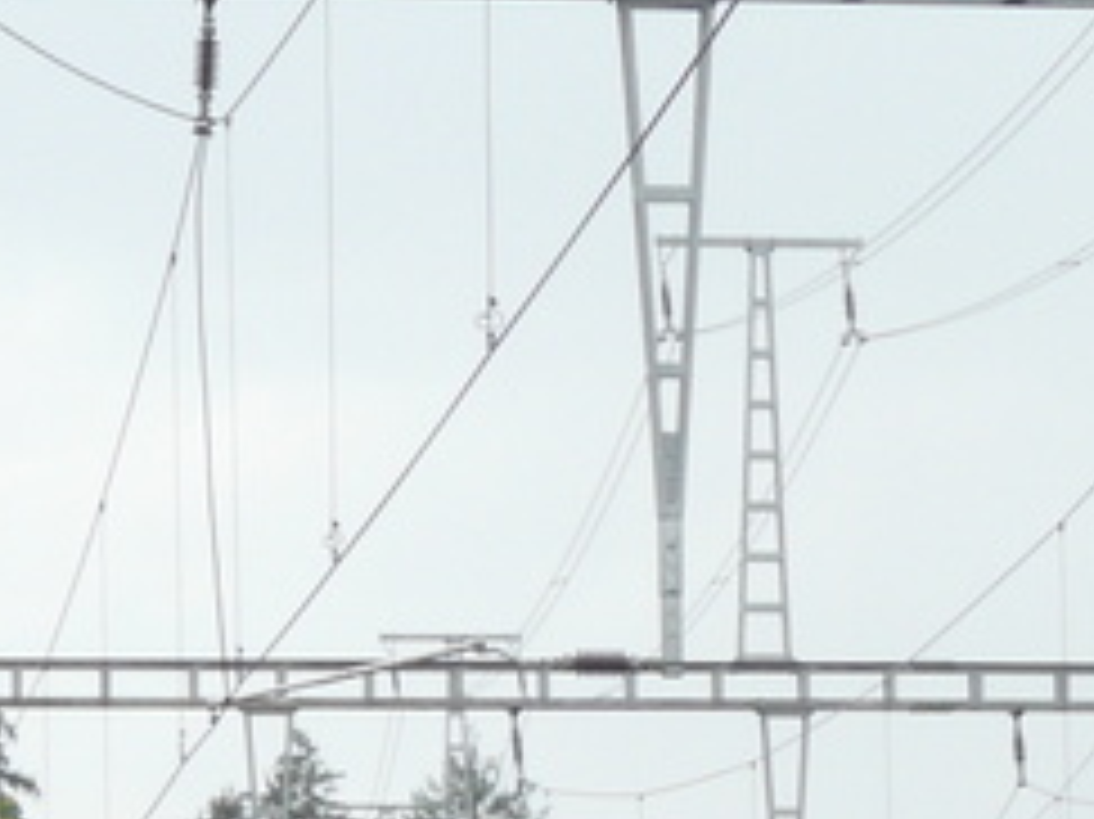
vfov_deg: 3.6
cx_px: 2017
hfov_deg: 4.8
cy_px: 1503
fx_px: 12888
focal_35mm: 408
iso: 100
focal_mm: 16.2
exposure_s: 1/160
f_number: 4
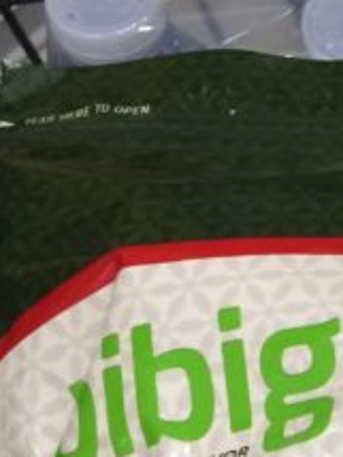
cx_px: 675
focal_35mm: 138
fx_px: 1825
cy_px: 950
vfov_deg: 12.4
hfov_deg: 10.0
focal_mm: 4.15
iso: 50
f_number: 2.2
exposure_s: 1/33
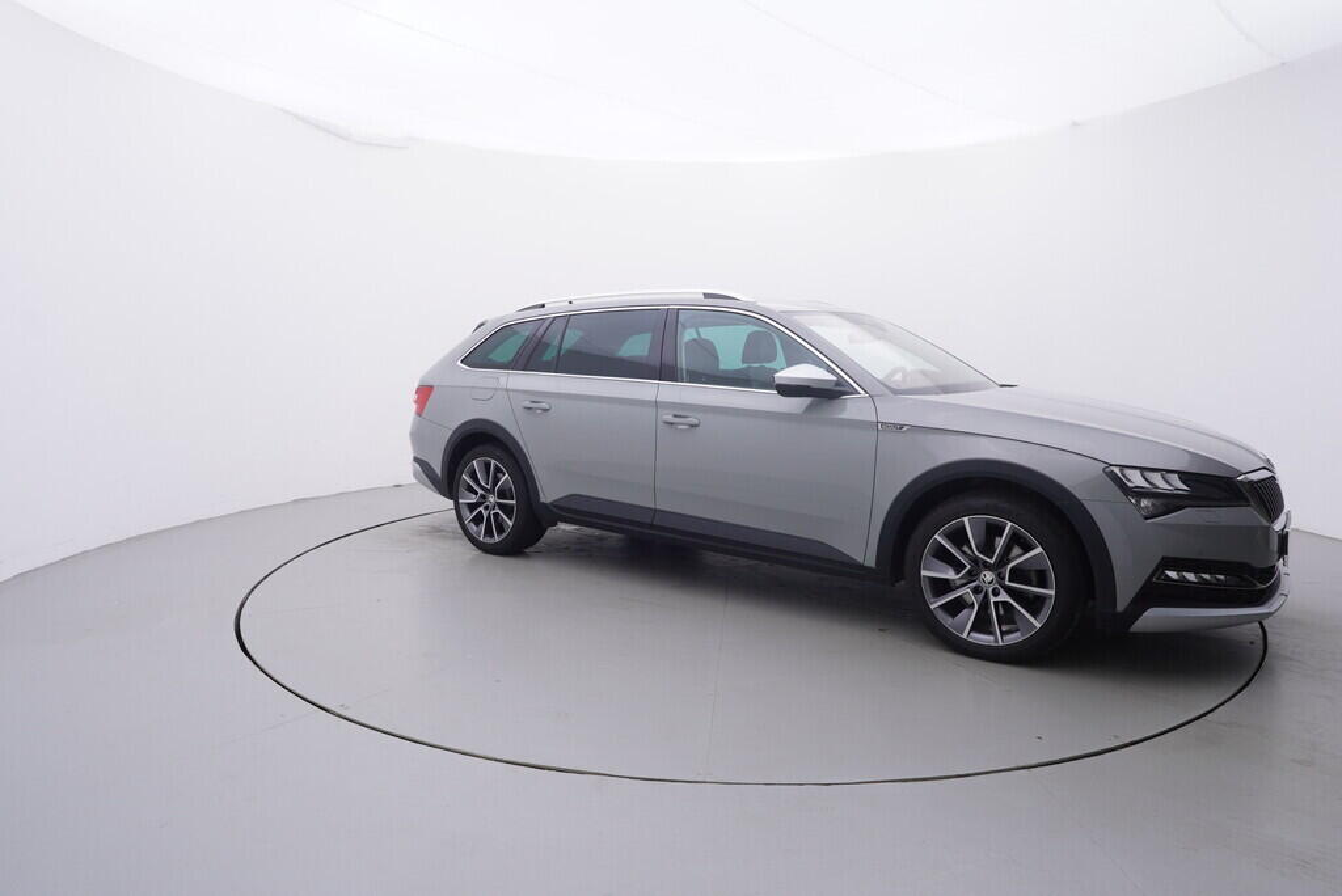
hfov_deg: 77.3
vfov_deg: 56.2
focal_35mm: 22
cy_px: 448
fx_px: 839
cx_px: 671
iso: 200
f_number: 5
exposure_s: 1/80
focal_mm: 15
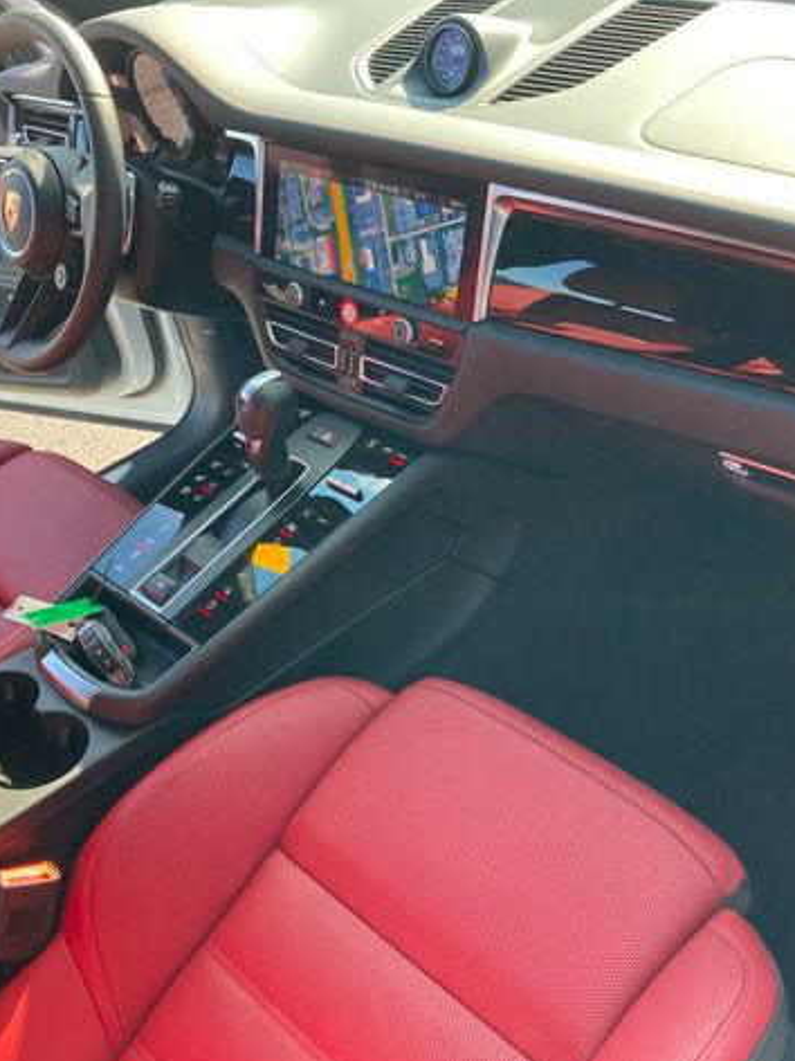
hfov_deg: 37.7
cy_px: 537
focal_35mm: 38
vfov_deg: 49.0
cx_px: 389
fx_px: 1164
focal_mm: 3.99
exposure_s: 1/121
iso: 25
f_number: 1.8
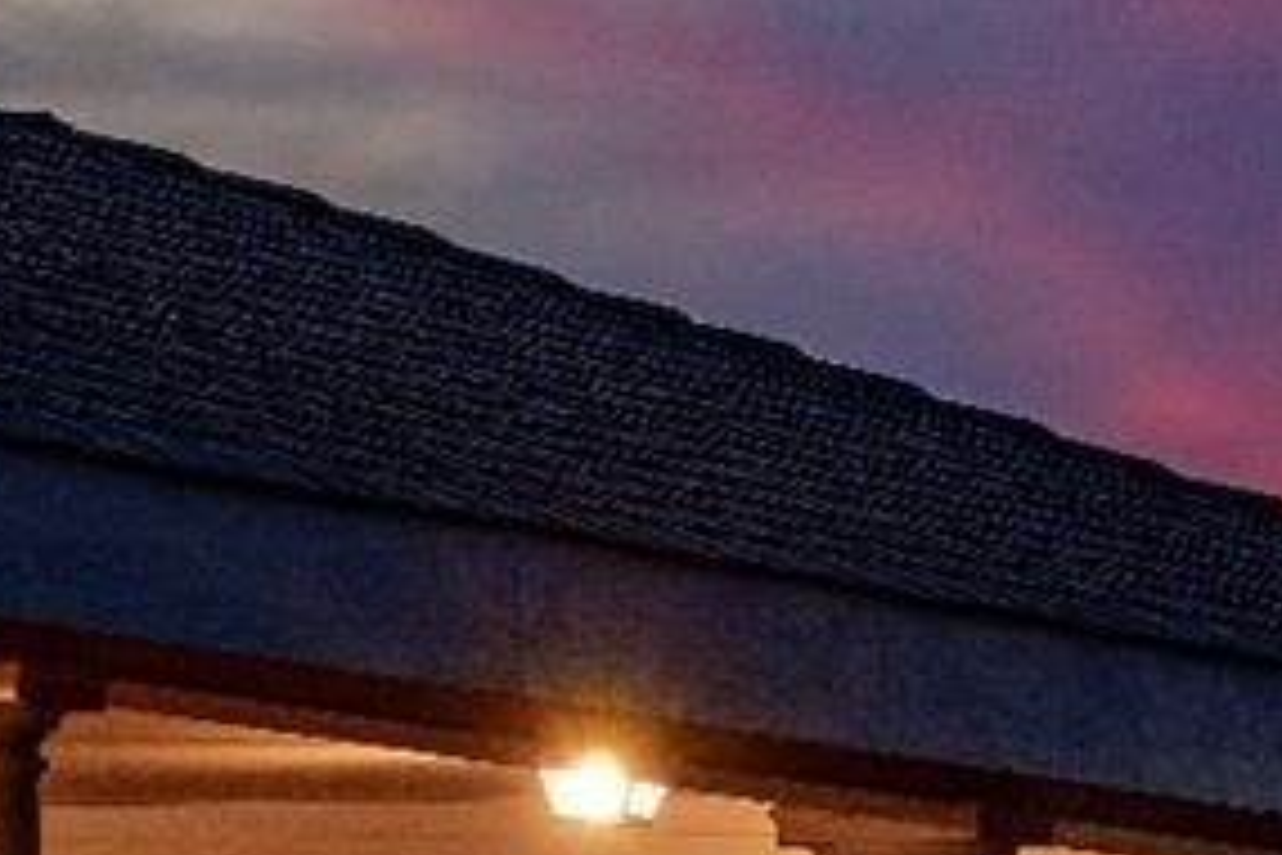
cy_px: 2169
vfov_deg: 2.5
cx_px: 355
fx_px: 19656
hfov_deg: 3.7
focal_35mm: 552
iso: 200
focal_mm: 70
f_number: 8
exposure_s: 1
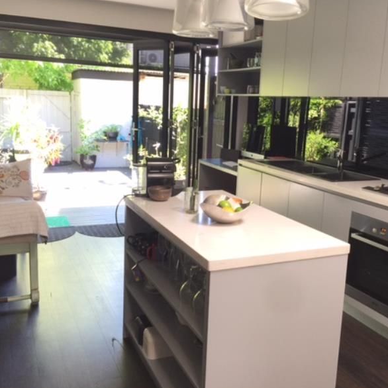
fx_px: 444
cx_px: 222
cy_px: 193
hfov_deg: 47.1
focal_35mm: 35
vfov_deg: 47.2
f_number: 2.2
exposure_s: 1/33
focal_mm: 4.15
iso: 32
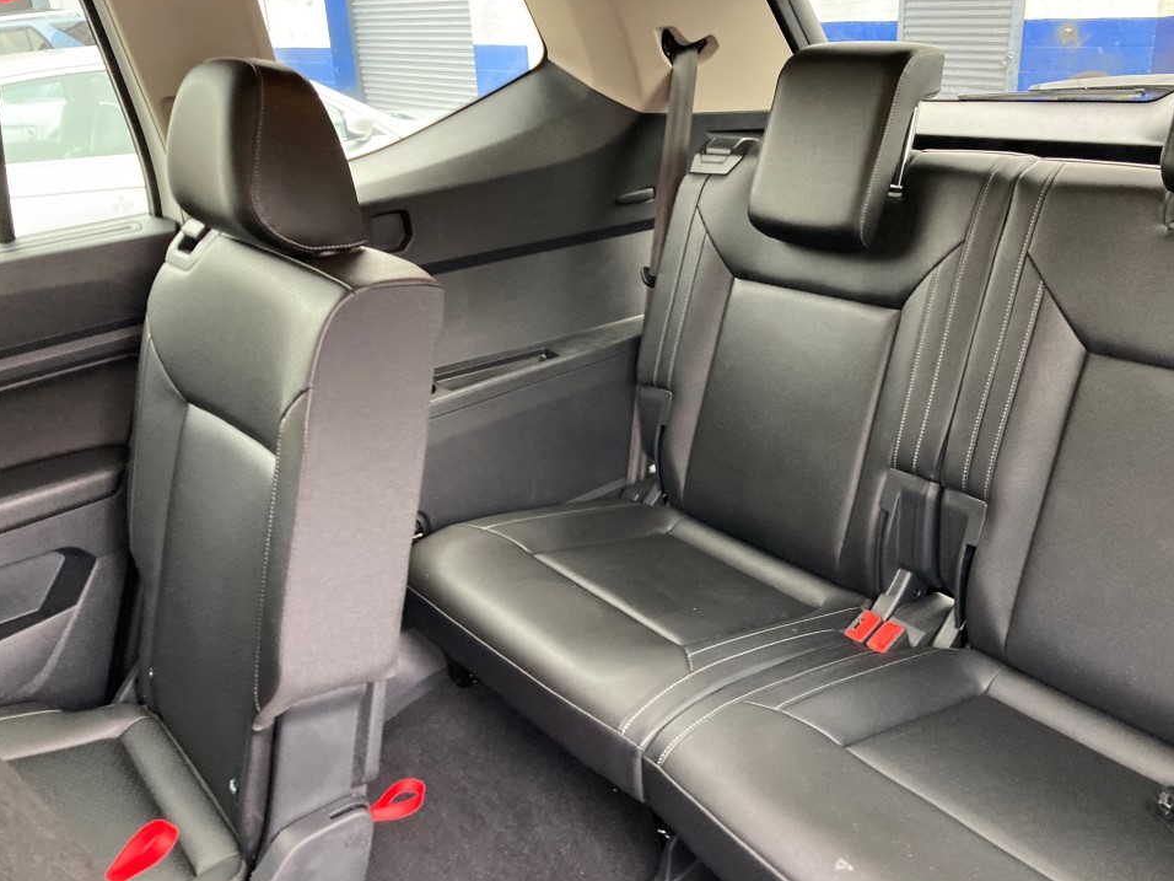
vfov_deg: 46.8
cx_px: 605
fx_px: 1017
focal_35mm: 30
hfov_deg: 60.0
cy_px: 420
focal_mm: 3.99
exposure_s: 1/30
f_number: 1.8
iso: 400
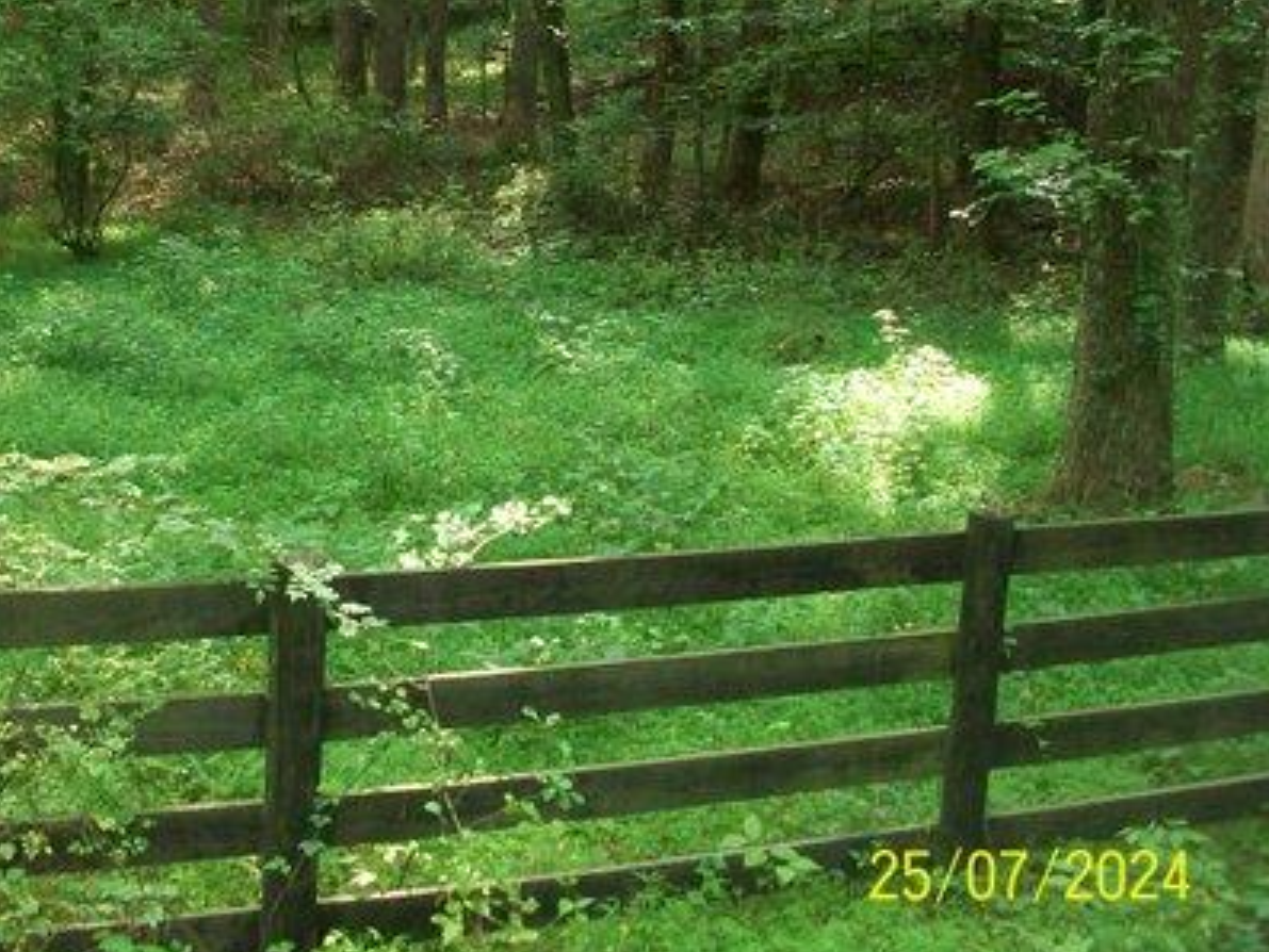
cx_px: 286
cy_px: 289
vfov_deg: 26.8
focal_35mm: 54
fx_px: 1980
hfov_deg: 34.6
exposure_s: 1/100
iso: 160
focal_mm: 5.7
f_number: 2.8
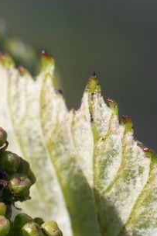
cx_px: 29
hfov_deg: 3.1
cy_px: 338
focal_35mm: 442
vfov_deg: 4.6
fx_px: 2888
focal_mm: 105
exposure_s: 1/250
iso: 720
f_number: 16
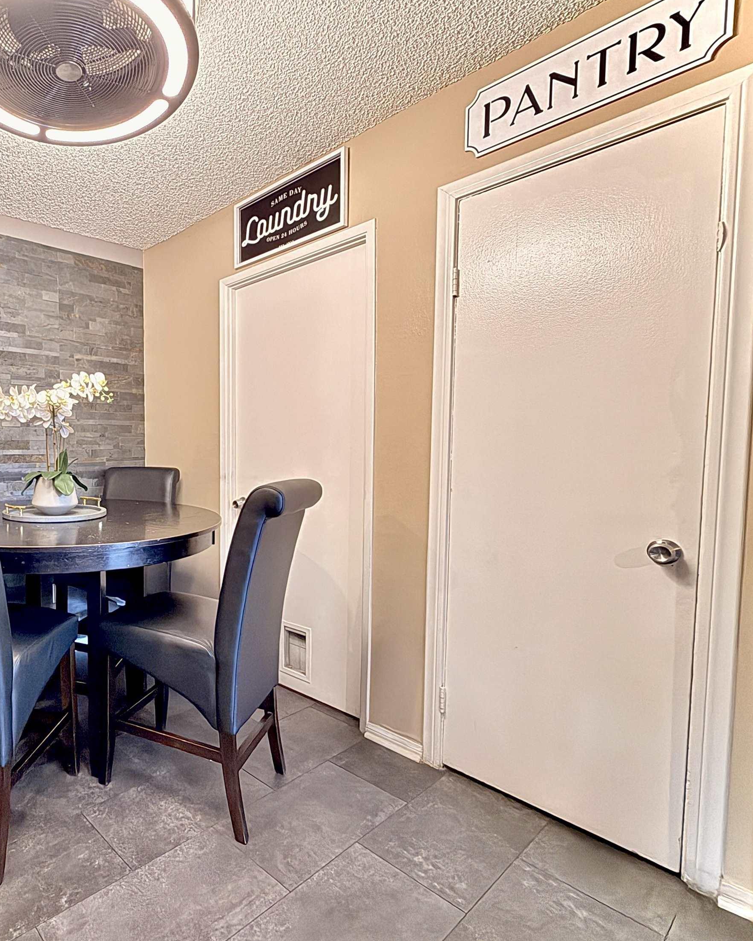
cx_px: 130
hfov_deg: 63.5
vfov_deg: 83.3
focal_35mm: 19
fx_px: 529
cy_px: 481
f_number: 2.2
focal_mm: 2.22
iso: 640
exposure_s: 1/30
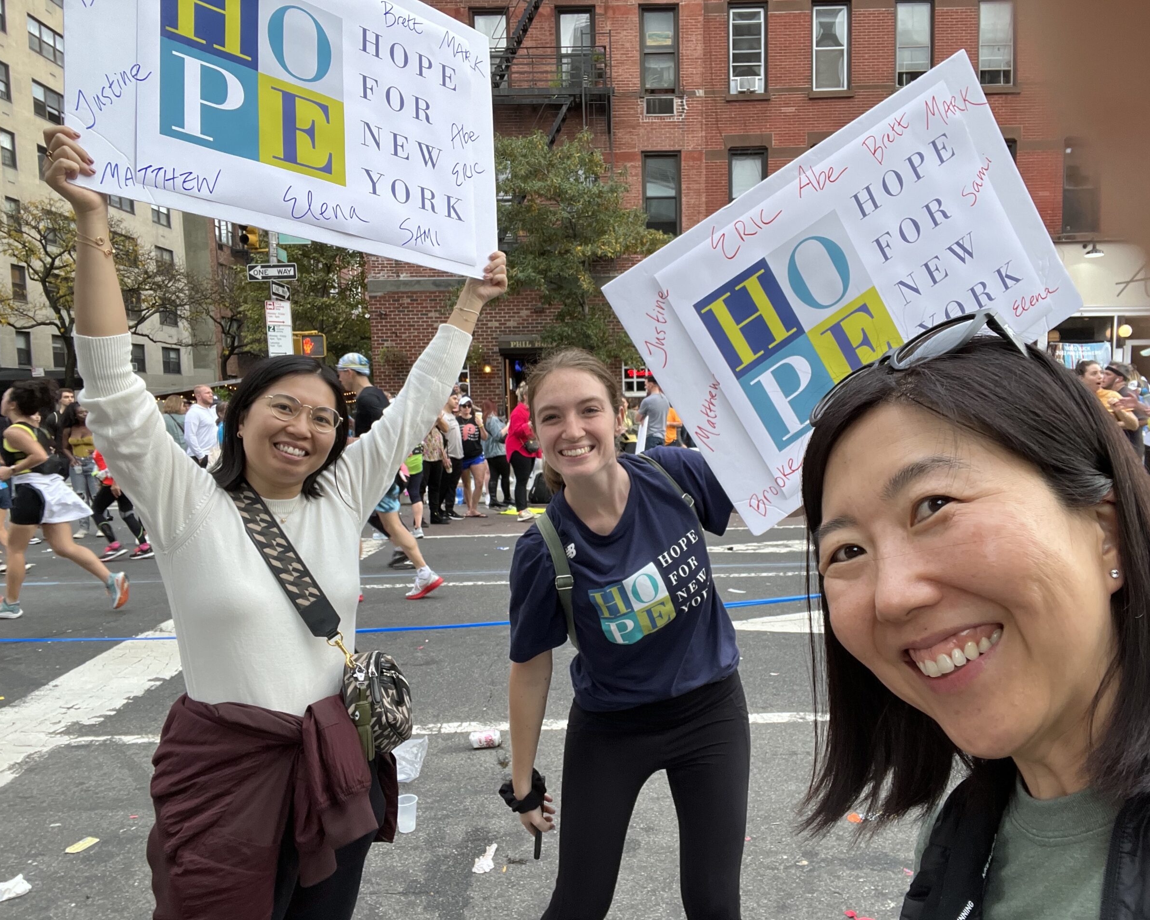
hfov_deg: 70.3
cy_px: 460
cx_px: 596
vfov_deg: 58.8
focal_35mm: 24
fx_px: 817
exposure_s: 1/121
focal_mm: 2.71
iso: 80
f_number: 2.2
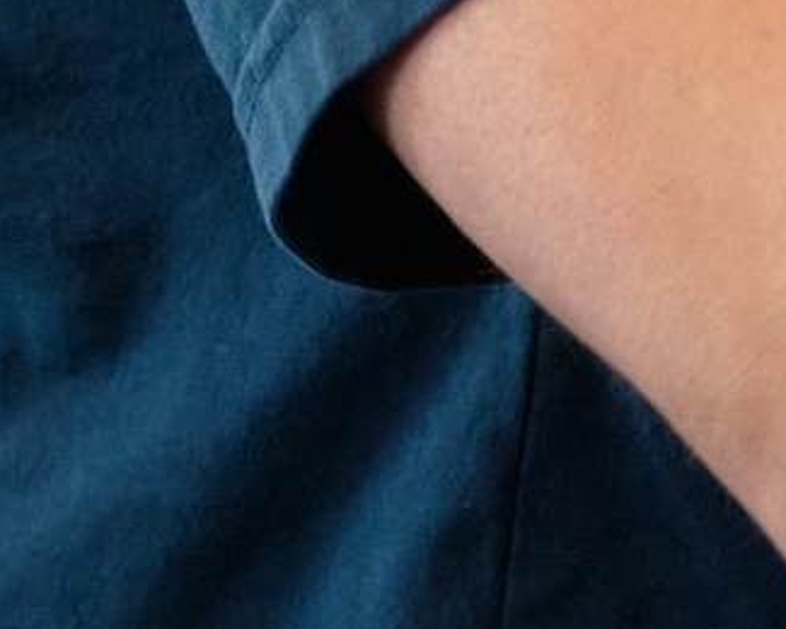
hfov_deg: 2.1
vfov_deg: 1.7
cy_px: -1372
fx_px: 21285
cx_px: 2254
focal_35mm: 915
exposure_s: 1/160
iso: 2500
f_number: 2.8
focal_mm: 77.3
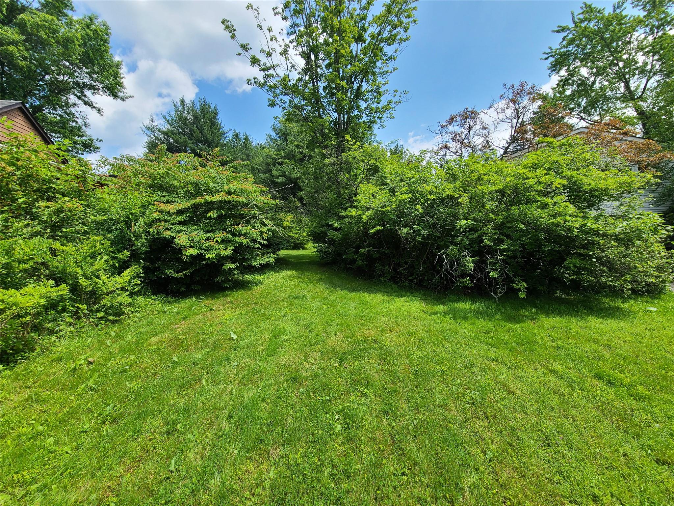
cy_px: 253
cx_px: 337
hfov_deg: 106.2
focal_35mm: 13
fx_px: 253
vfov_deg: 89.9
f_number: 2.2
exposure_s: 1/968
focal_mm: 2.2
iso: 50
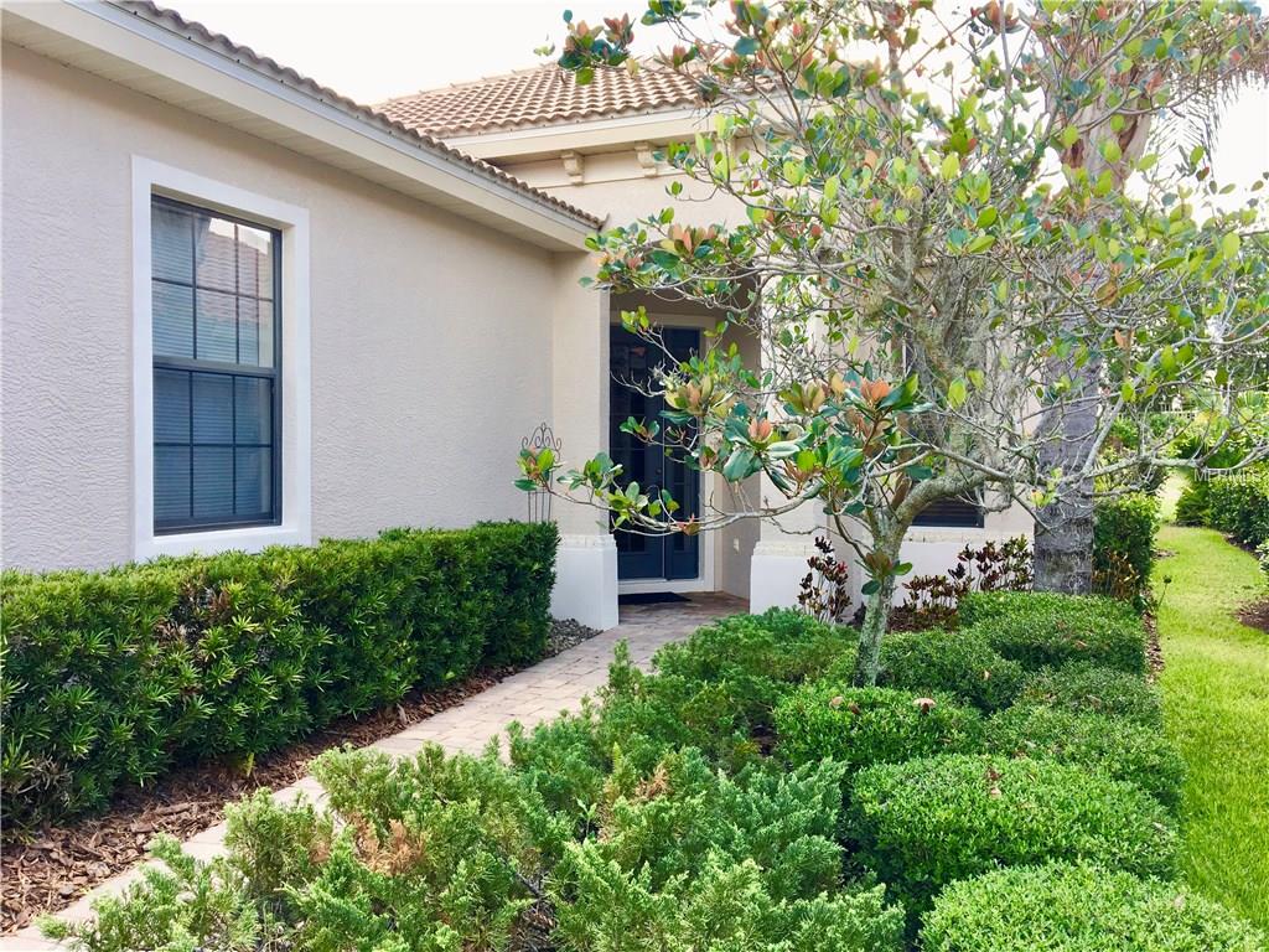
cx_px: 634
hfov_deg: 61.7
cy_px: 476
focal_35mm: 29
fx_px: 1063
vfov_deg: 48.2
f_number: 2.2
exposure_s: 1/153
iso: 25
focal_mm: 4.15
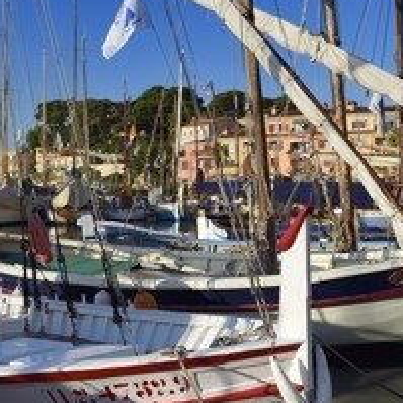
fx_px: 685
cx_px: 344
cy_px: 205
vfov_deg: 32.8
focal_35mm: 52
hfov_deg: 31.6
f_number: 14
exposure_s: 1/200
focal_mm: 29
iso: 200
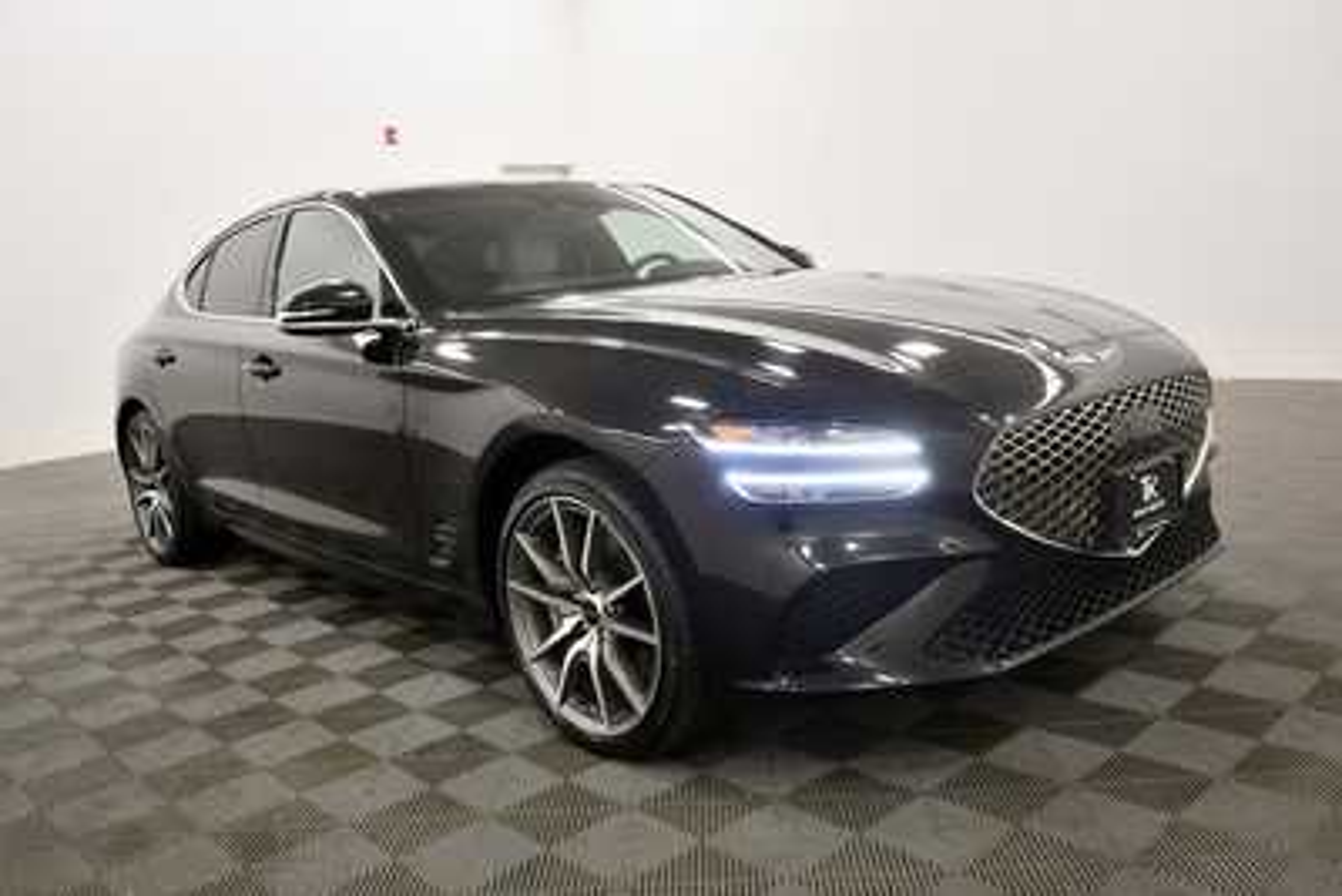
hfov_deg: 61.9
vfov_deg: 43.6
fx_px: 1119
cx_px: 671
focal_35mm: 30
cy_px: 448
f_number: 5.6
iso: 1000
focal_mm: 20
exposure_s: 1/125
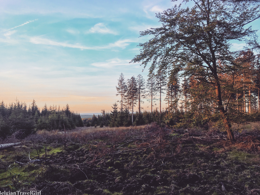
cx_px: 129
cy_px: 95
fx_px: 225
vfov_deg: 46.8
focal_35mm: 30
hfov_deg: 60.0
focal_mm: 4.15
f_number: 2.2
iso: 25
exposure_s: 1/134
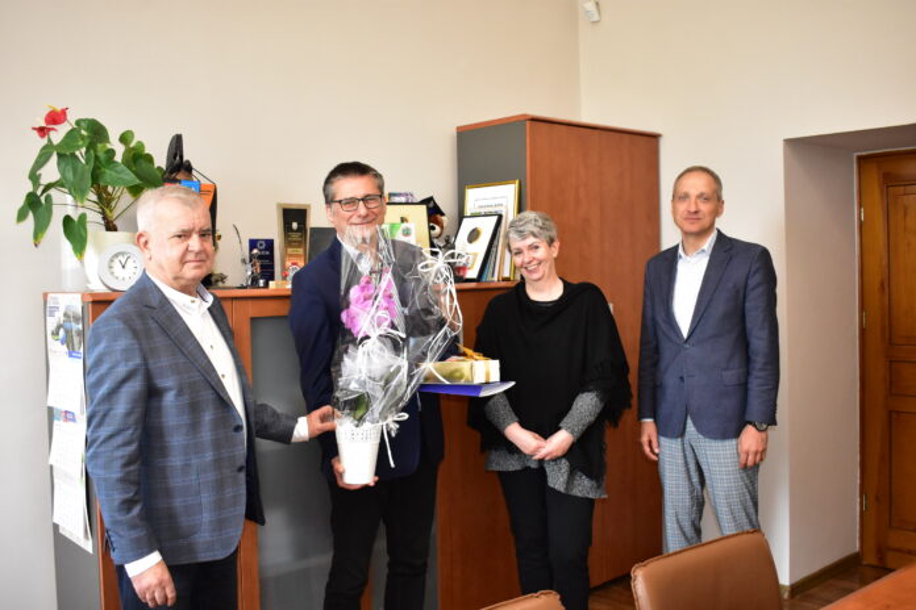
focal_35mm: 34
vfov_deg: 38.4
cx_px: 458
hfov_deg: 55.1
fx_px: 878
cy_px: 305
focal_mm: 23
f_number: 4
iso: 3200
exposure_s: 1/320
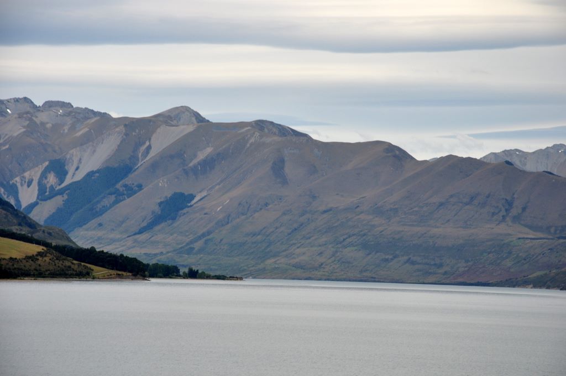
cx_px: 283
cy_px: 188
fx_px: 2473
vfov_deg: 8.7
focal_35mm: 158
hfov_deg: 13.1
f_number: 9
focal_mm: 105
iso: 200
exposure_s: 1/125
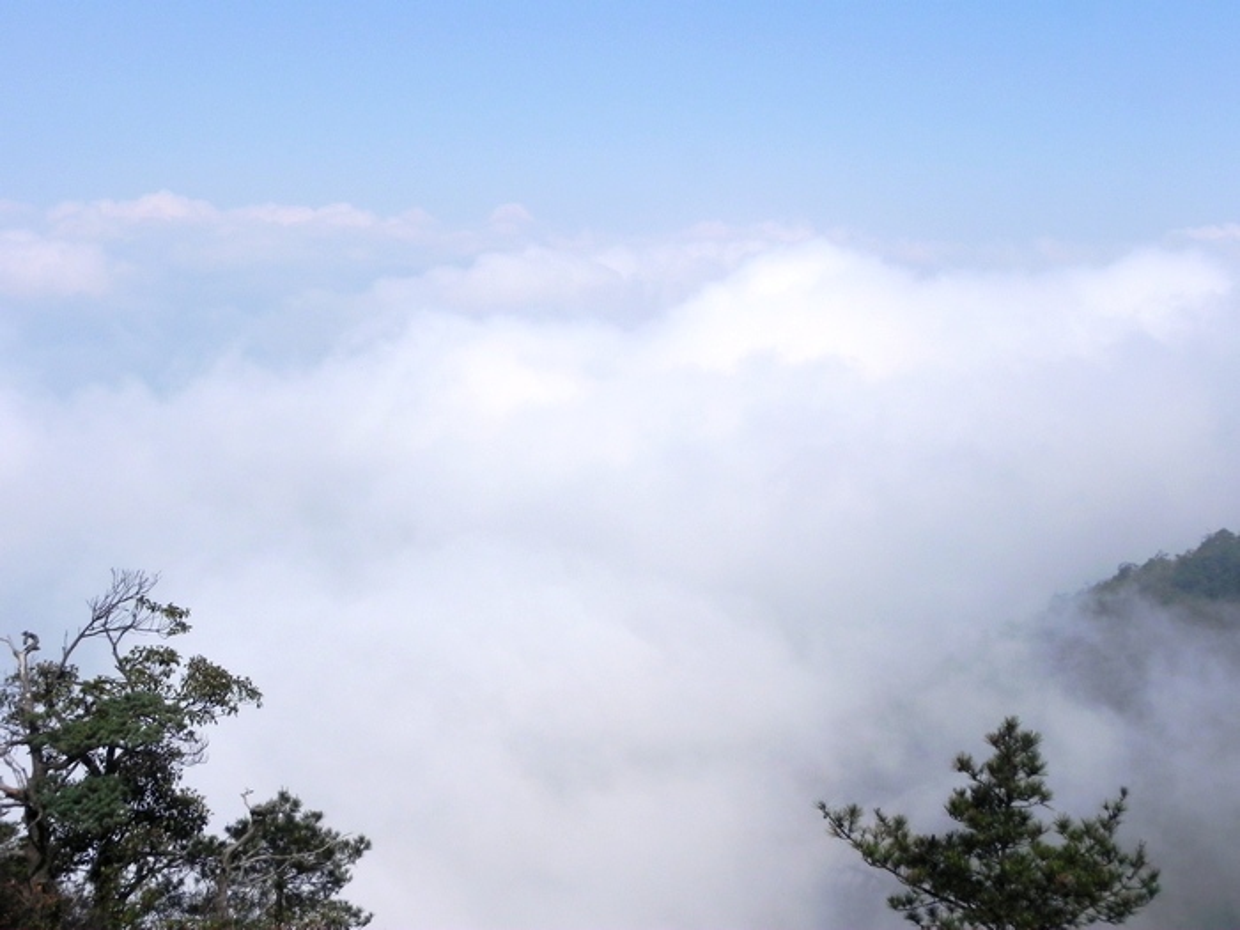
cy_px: 465
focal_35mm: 37
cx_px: 620
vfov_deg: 38.7
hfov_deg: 50.1
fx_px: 1325
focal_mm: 6.6
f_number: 8
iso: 160
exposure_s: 1/801
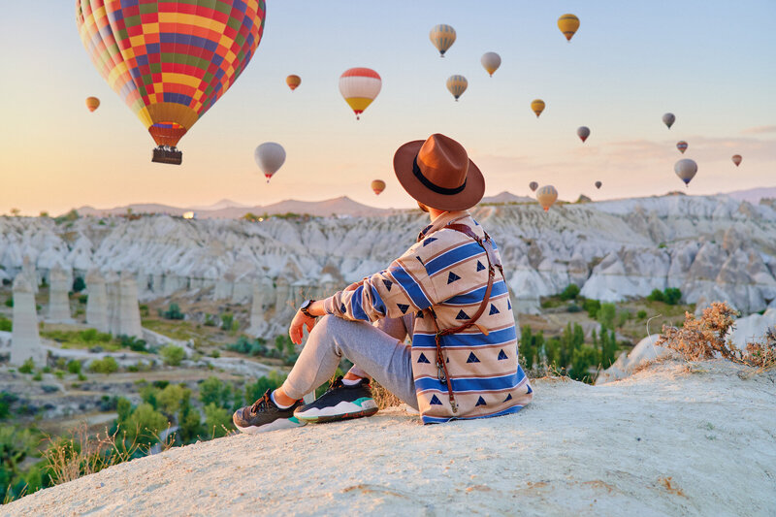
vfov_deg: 29.2
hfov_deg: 42.8
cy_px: 258
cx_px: 388
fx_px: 991
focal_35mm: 46
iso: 200
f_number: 4
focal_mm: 46
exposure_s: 1/320
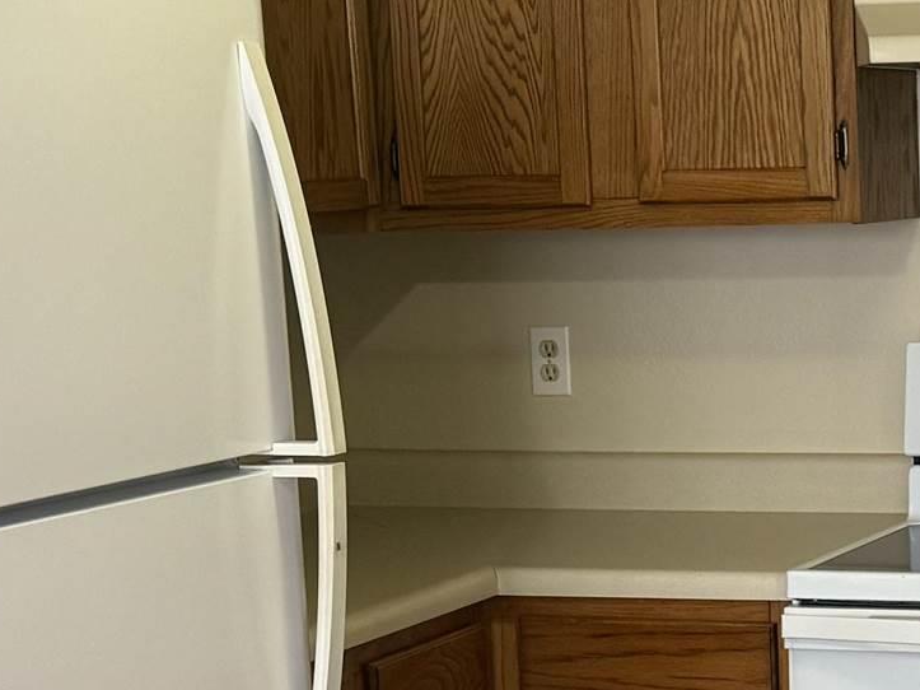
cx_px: 980
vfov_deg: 14.5
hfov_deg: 18.6
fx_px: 2710
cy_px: 486
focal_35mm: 102
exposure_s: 1/60
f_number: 1.78
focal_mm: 6.76
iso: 200
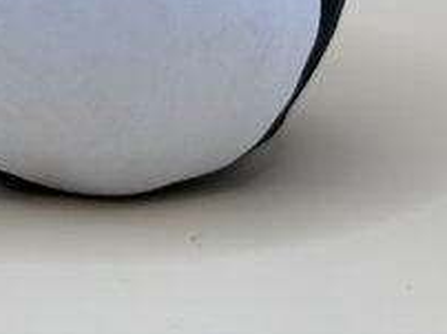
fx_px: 2618
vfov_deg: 7.2
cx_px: 118
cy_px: -93
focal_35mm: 203
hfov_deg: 9.7
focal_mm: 6.86
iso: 80
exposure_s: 1/342
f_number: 1.78
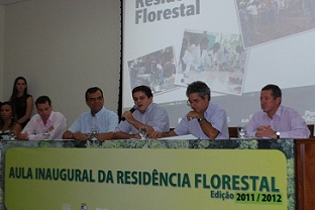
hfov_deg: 37.7
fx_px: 455
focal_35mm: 52
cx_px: 212
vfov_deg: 26.0
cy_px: 101
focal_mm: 18
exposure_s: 1/60
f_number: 3.5
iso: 200
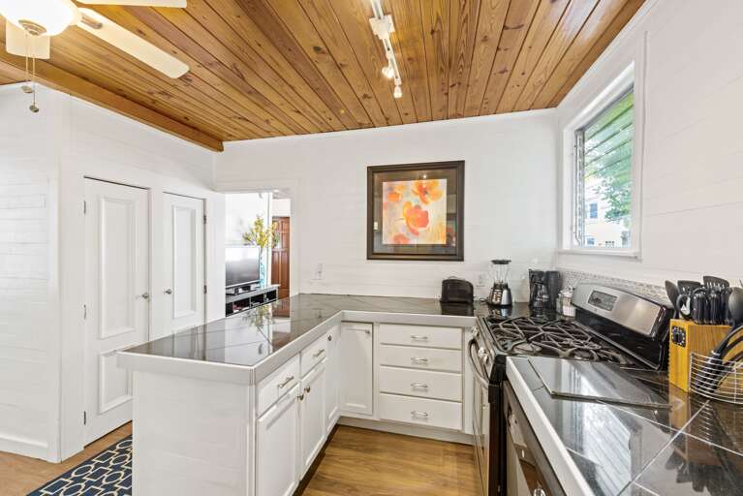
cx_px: 372
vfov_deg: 81.3
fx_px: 289
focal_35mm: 14
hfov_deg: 104.2
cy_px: 248
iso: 100
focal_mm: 14
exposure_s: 2
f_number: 8
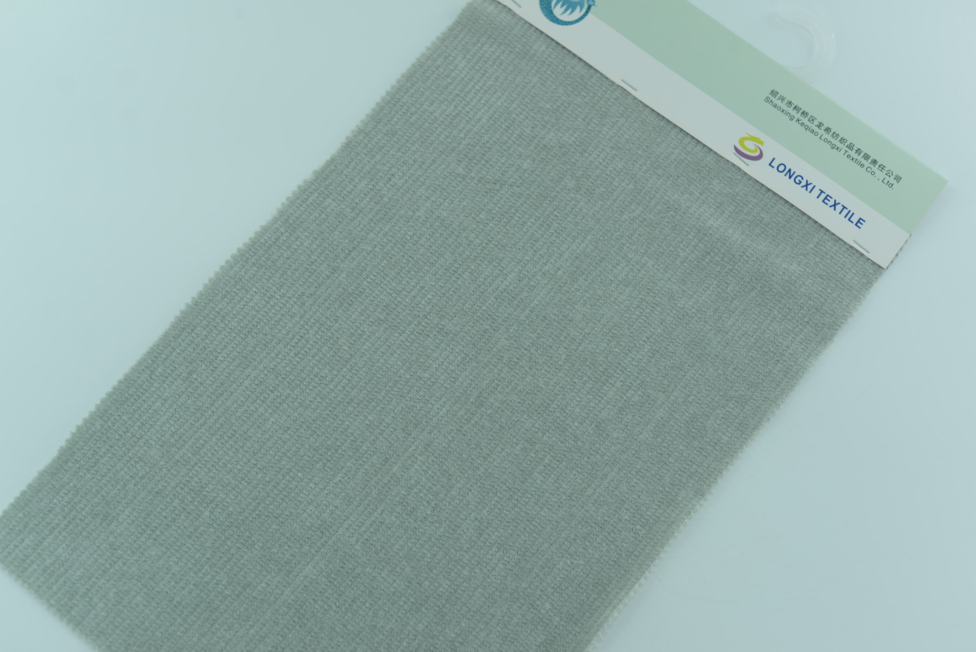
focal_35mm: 50
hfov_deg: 39.6
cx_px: 488
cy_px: 326
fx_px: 1356
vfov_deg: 27.0
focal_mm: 50
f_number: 3.5
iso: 100
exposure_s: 1/250
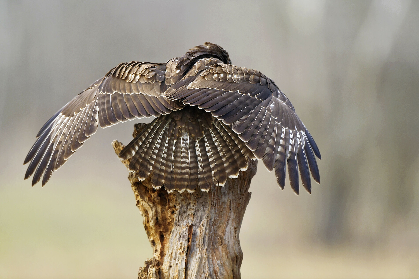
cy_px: 140
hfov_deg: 3.4
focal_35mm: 600
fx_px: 6983
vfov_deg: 2.3
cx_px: 210
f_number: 5.6
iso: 720
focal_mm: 600
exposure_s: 1/800
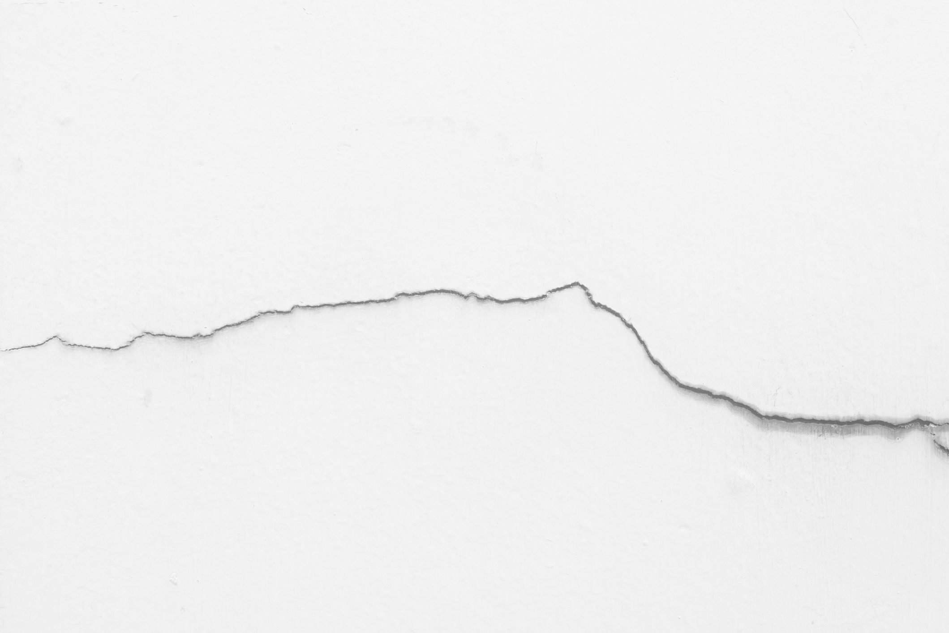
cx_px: 474
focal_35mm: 38
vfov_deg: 35.1
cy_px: 316
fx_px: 1002
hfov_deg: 50.7
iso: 200
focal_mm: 25.6
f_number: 4.5
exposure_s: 1/340
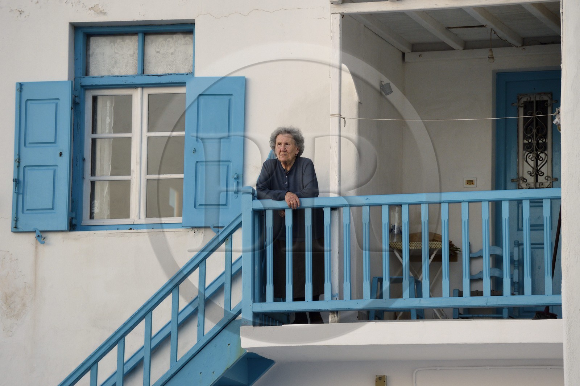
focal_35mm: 190
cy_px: 193
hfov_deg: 10.8
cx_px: 290
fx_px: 3059
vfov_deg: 7.2
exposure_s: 1/160
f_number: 4
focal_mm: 190
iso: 800
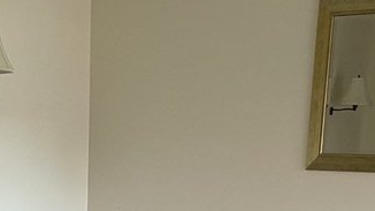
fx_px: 885
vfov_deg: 12.5
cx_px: 114
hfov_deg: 23.8
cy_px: 370
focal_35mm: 89
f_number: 1.6
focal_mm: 4.2
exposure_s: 1/60
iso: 100
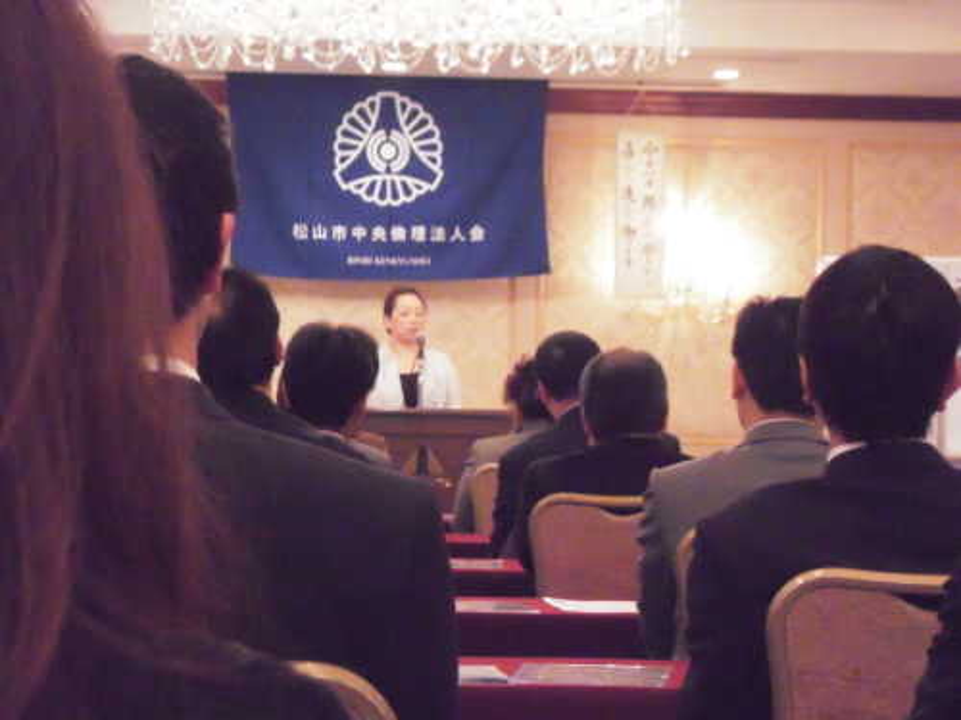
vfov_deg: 13.2
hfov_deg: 17.6
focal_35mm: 112
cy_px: 360
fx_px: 3109
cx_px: 480
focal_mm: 20
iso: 3200
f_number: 5.8
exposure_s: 1/60
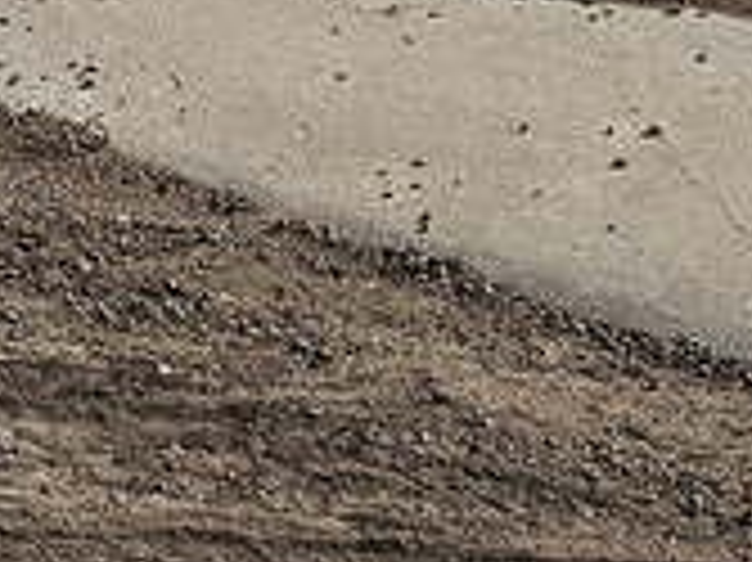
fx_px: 3061
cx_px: -545
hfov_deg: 12.9
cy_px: -895
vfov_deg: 9.2
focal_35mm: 141
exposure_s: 1/1728
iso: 12
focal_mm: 6.3
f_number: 1.7
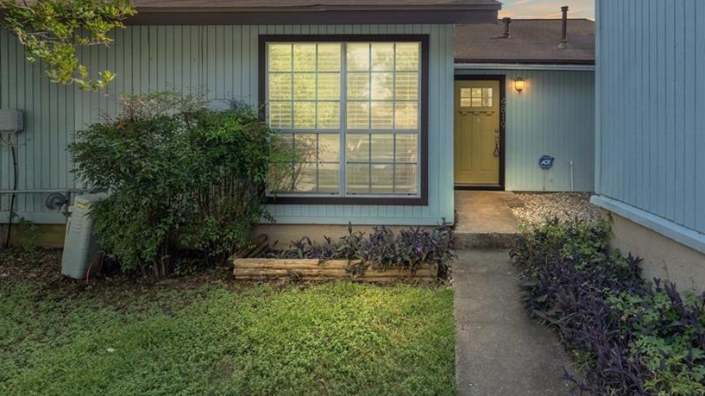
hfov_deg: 82.6
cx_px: 431
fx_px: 392
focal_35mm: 21
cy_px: 132
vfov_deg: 52.5
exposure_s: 1/50
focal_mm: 16
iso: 320
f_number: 9
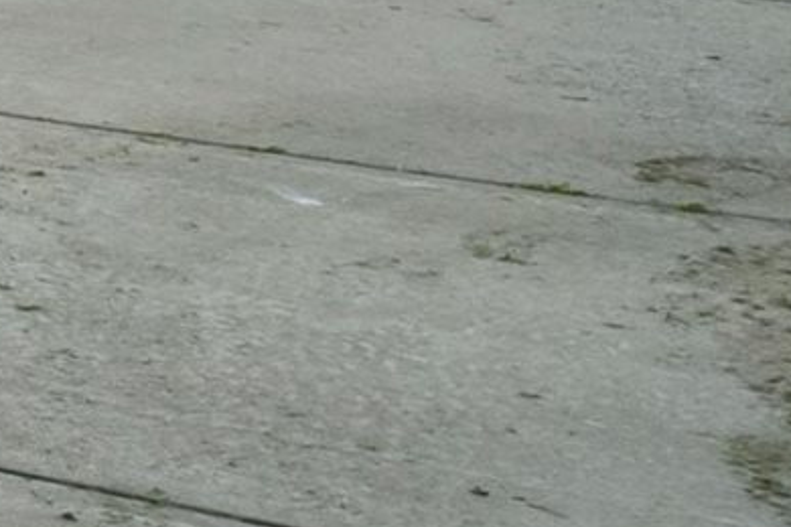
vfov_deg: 9.4
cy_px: -834
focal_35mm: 126
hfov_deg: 8.6
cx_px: -2237
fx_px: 2768
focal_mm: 16
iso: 400
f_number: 9
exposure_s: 1/60
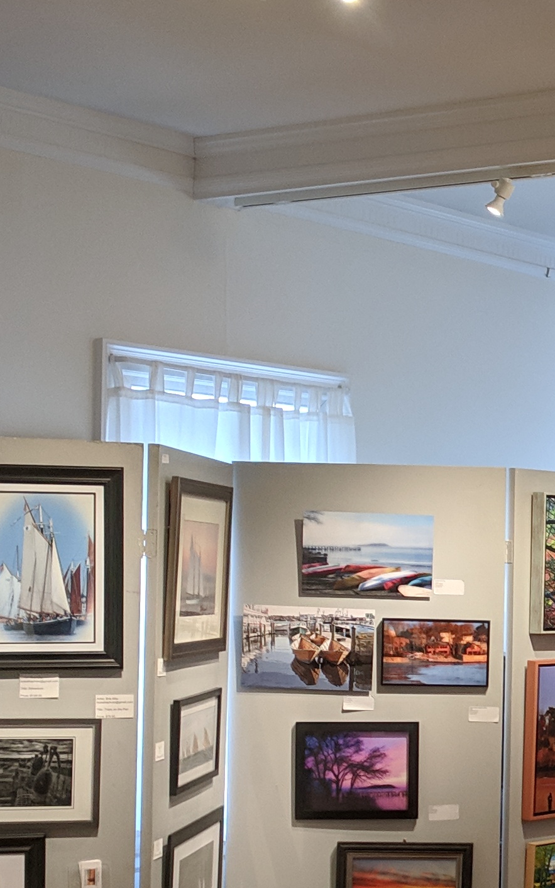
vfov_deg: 26.0
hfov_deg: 15.2
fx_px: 1911
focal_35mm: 79
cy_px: 582
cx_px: 854
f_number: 2
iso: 190
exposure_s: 1/60
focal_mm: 4.67
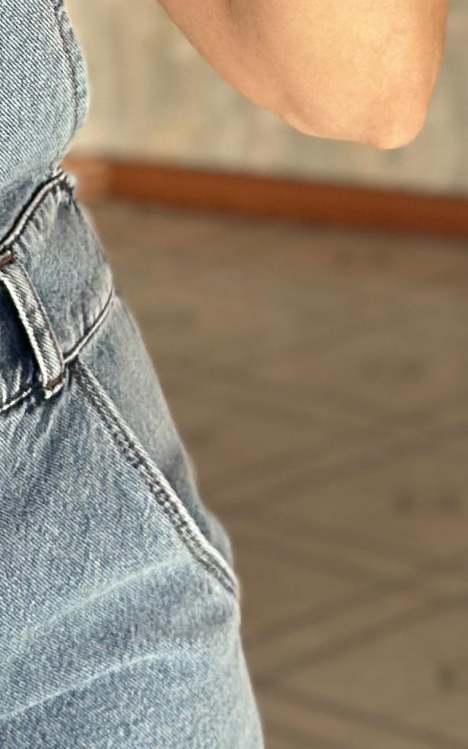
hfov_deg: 6.2
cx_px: -352
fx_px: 4246
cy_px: -160
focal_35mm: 208
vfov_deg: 9.9
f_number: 1.78
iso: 200
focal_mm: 6.86
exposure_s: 1/60
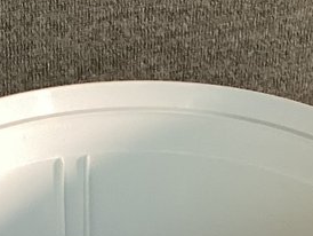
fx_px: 1548
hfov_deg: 11.5
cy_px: 422
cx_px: 15
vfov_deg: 8.4
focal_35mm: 171
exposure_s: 1/60
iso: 160
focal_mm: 3.3
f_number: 2.4
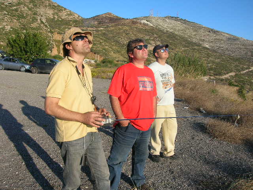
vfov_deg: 41.8
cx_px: 126
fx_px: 248
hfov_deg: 54.0
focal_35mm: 34
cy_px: 95
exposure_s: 1/328
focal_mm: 5.7
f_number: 4.9
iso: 50
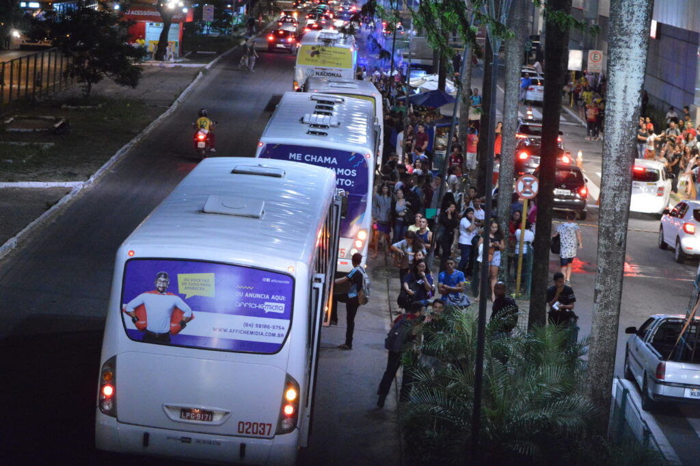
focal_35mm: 105
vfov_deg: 13.0
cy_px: 233
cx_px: 350
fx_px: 2040
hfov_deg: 19.5
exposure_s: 1/80
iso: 6400
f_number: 4.5
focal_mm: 70
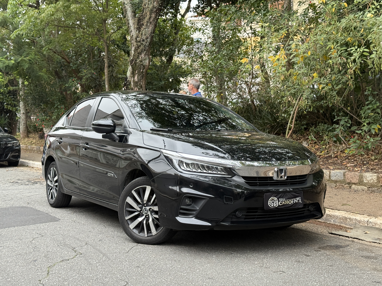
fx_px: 530
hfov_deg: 39.7
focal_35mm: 48
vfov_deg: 30.3
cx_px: 191
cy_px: 143
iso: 100
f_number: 1.78
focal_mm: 6.76
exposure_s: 1/778
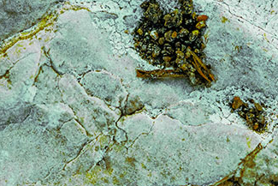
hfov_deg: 6.4
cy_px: 93
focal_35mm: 323
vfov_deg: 4.3
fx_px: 2495
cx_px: 192
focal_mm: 210
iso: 500
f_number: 13
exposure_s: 1/320
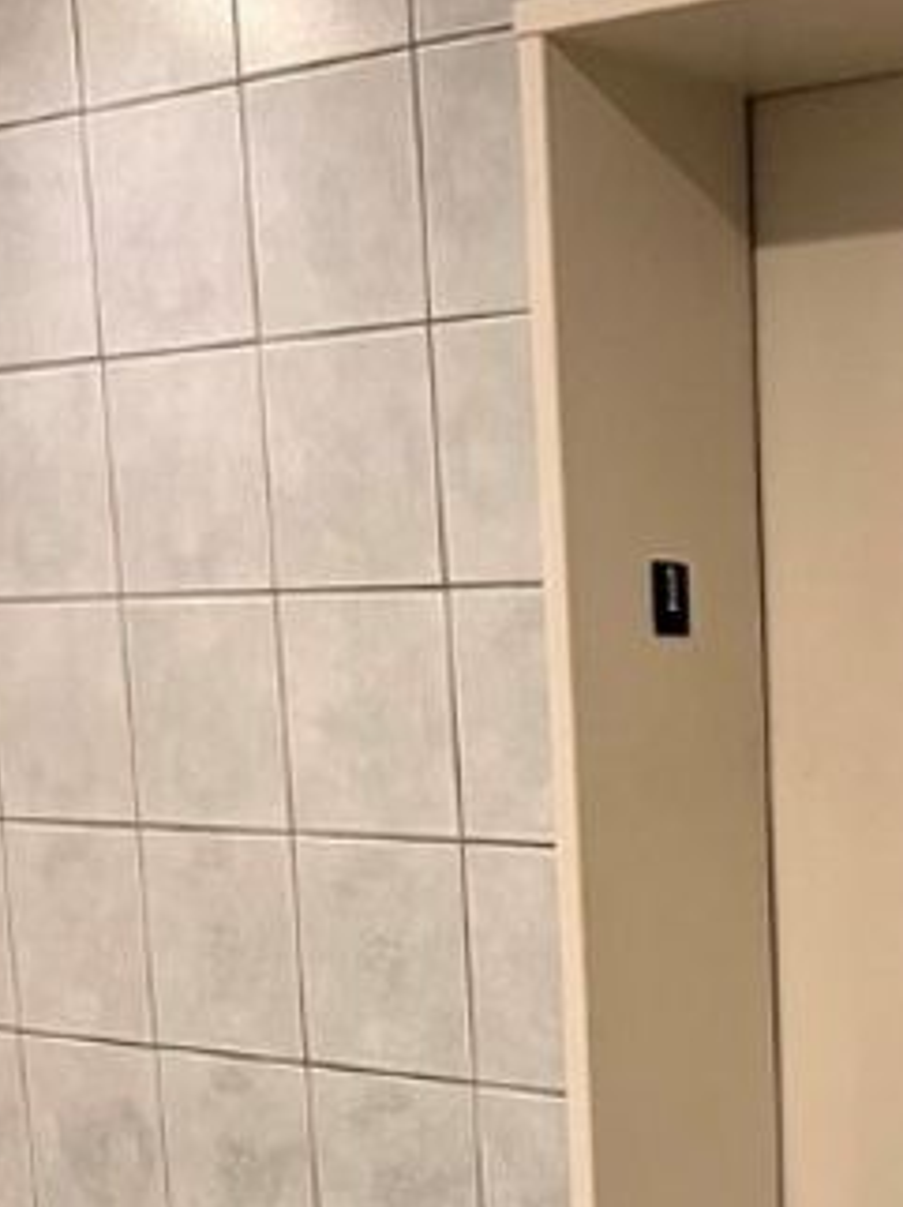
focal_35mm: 70
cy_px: 1168
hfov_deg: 19.9
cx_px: 1038
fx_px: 2438
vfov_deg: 26.5
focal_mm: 5.7
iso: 500
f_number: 1.5
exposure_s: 1/60
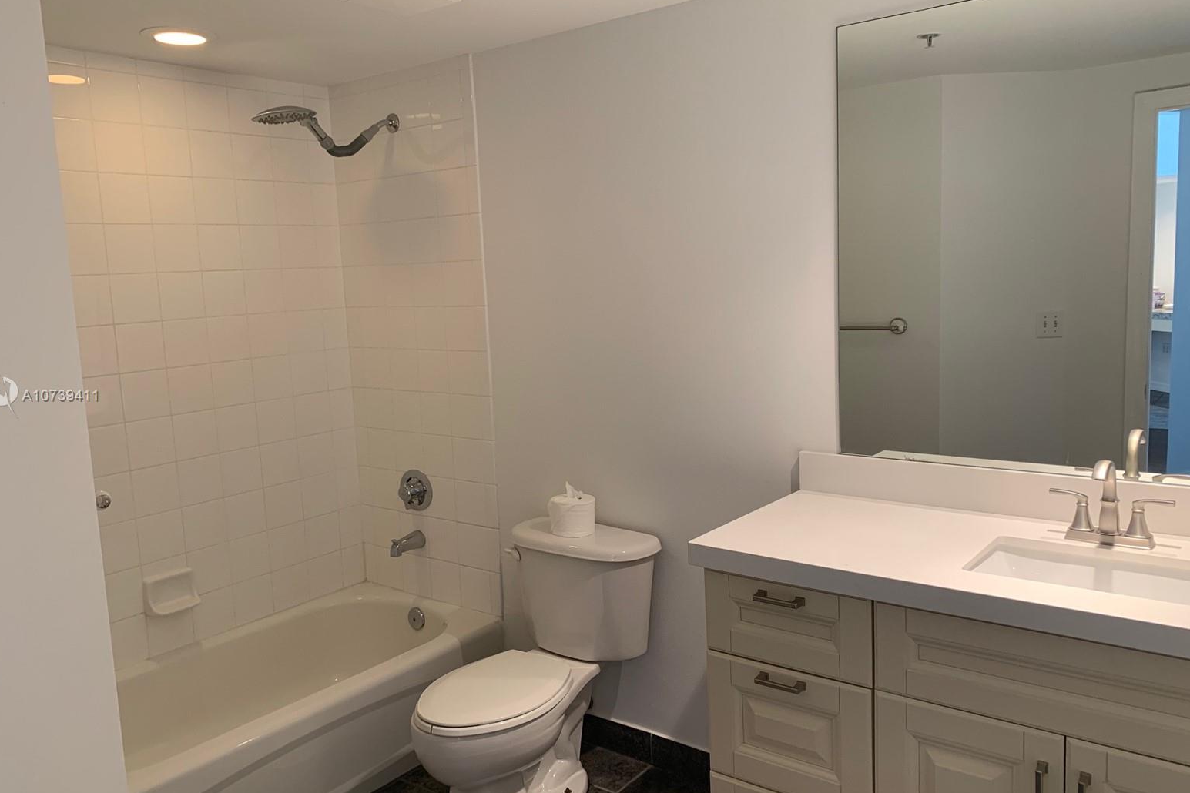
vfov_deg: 46.4
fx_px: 925
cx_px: 594
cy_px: 396
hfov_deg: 65.5
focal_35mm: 28
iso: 100
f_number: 1.8
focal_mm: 4.25
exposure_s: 1/60
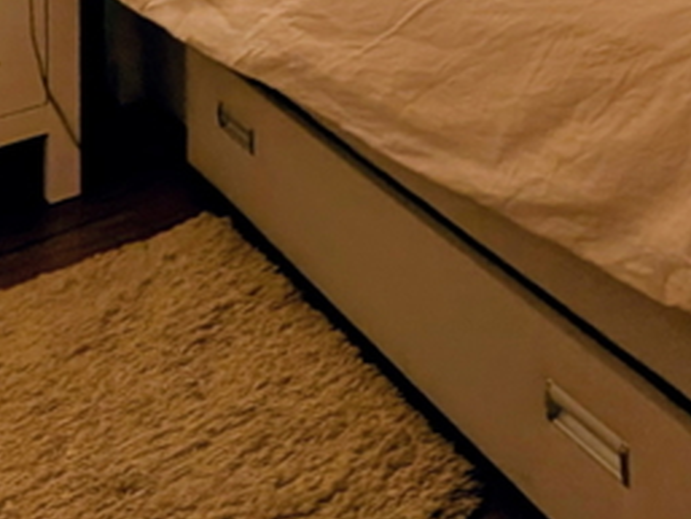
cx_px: 842
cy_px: -437
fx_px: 1118
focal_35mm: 56
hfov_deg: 29.3
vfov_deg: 19.2
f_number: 1.7
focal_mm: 2.02
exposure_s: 1/100
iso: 90
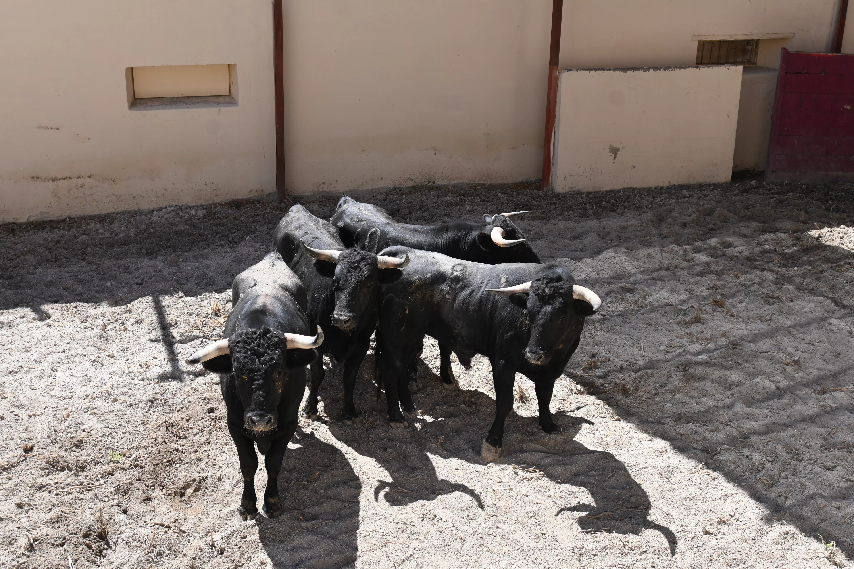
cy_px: 284
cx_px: 427
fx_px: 1121
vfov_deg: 28.5
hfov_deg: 41.7
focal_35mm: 47
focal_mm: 31.5
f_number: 6.3
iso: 100
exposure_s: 1/320
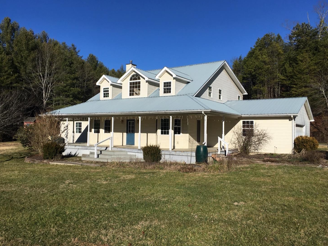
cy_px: 124
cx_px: 165
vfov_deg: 46.8
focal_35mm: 30
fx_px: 284
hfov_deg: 60.0
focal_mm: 4.15
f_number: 2.2
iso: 25
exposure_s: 1/2959
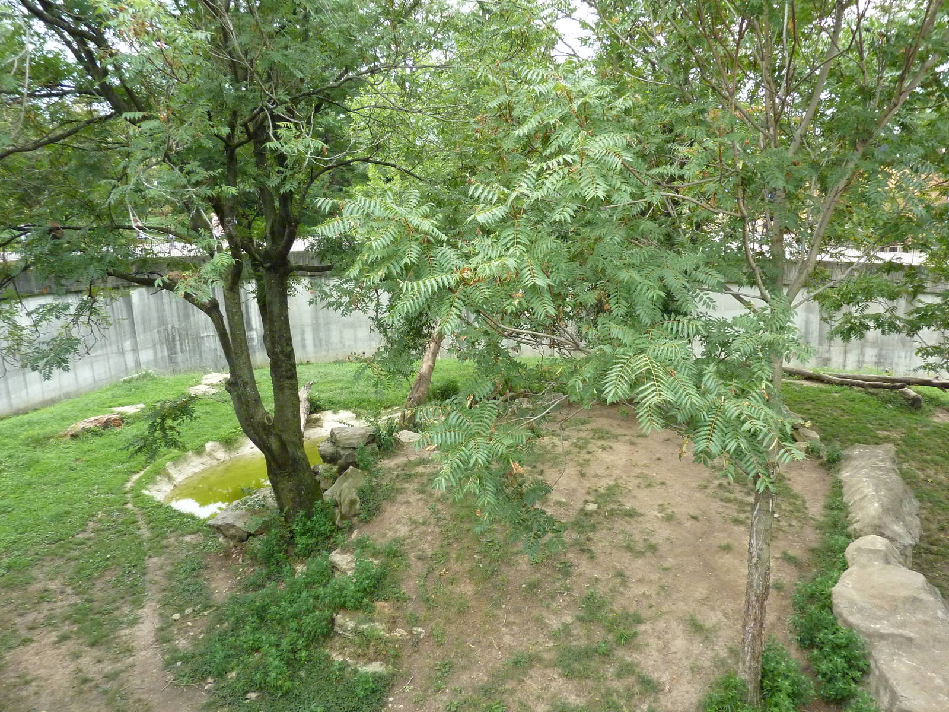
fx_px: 685
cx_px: 474
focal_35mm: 25
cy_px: 356
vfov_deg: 54.9
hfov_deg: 69.4
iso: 400
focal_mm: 4.1
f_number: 3.3
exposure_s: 1/500
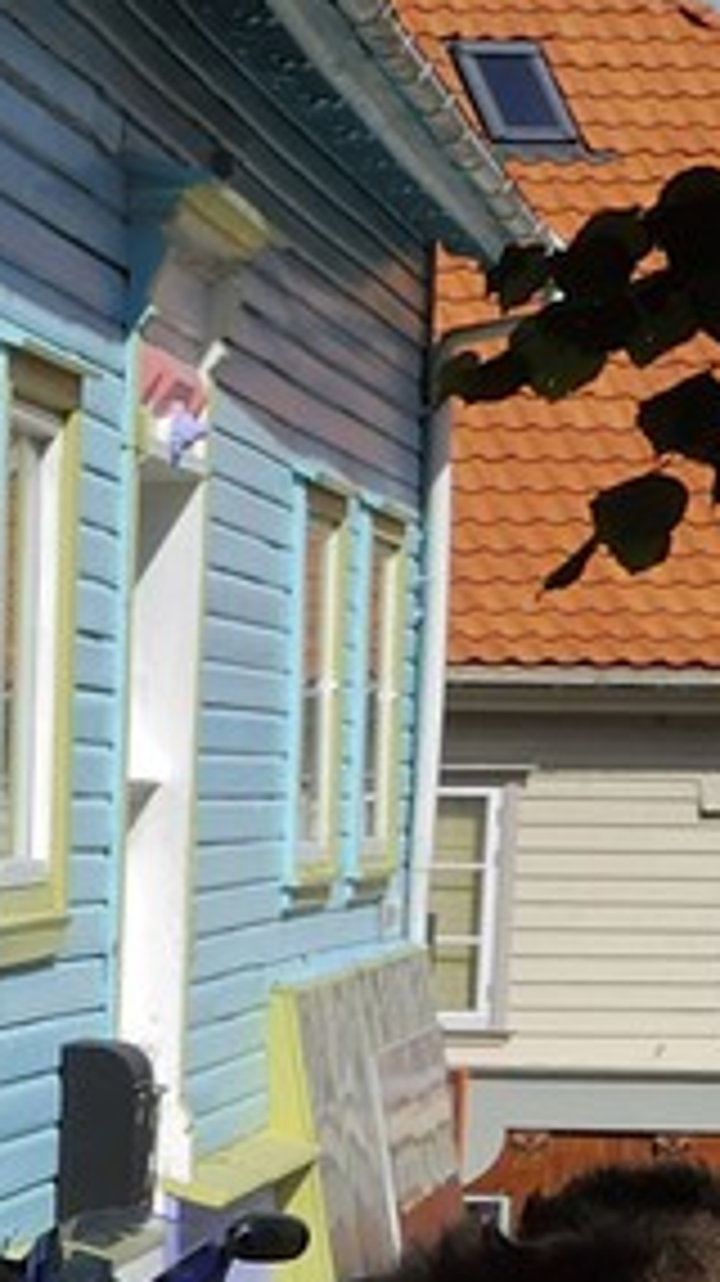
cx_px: -2070
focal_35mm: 141
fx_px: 4793
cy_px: 1291
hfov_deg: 6.8
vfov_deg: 15.0
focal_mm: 24
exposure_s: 1/80
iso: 200
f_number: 16
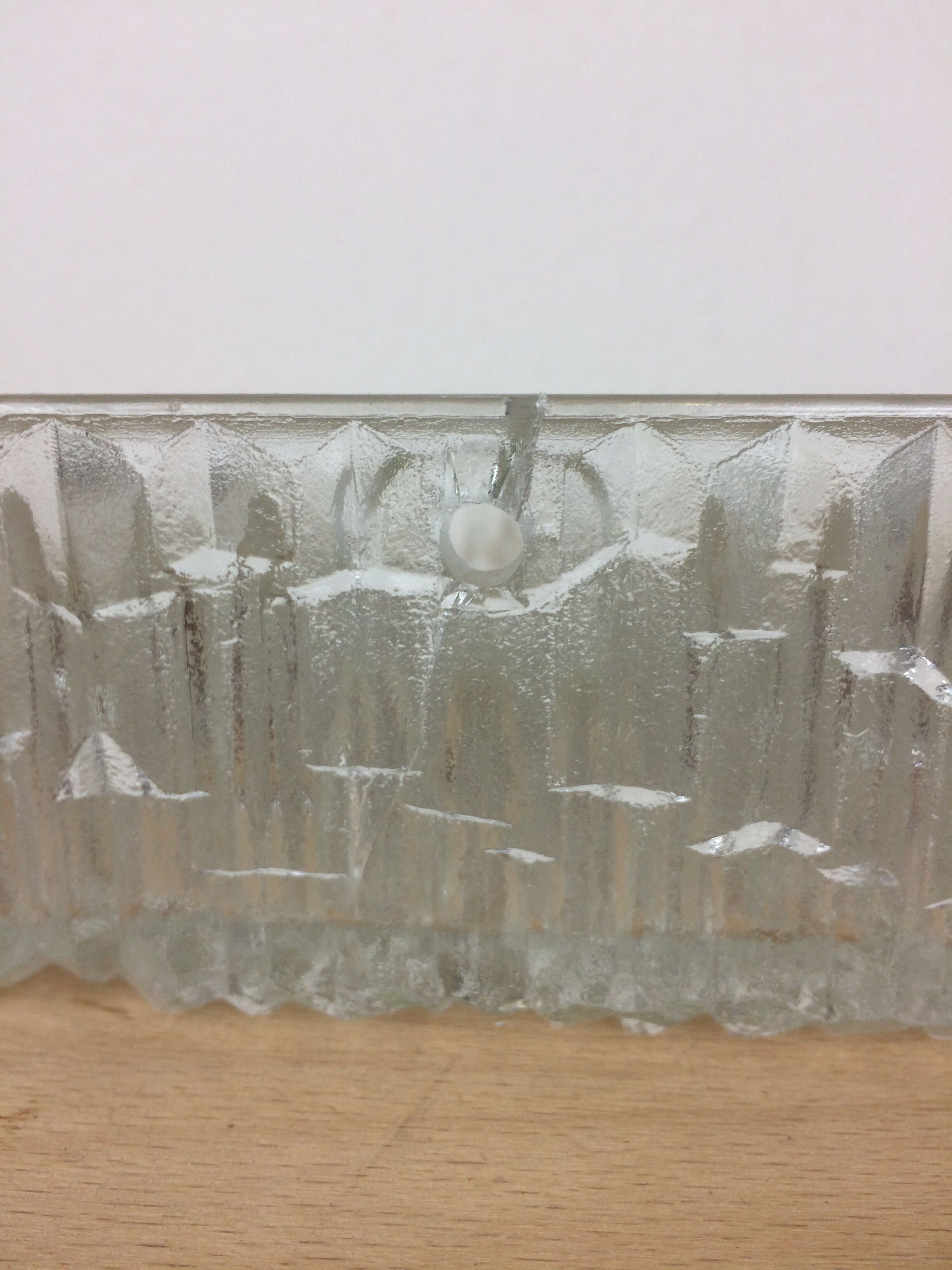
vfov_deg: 61.7
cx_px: 476
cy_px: 635
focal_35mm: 29
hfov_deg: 48.2
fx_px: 1063
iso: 64
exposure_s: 1/100
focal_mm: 4.15
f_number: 2.2
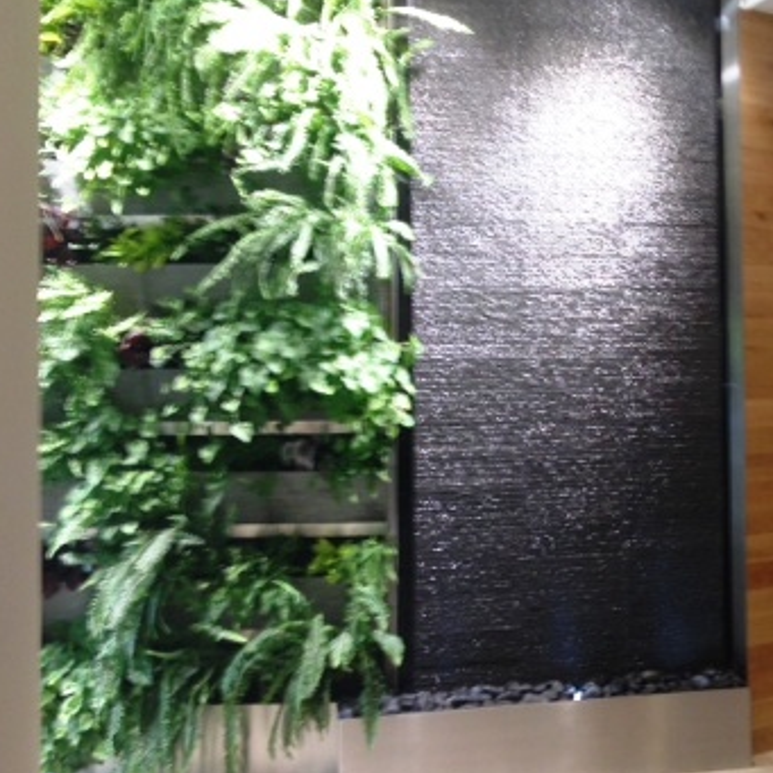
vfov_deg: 29.5
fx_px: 1465
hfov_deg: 28.2
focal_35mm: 58
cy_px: 351
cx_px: 719
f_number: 2.4
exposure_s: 1/20
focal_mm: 4.28
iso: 64
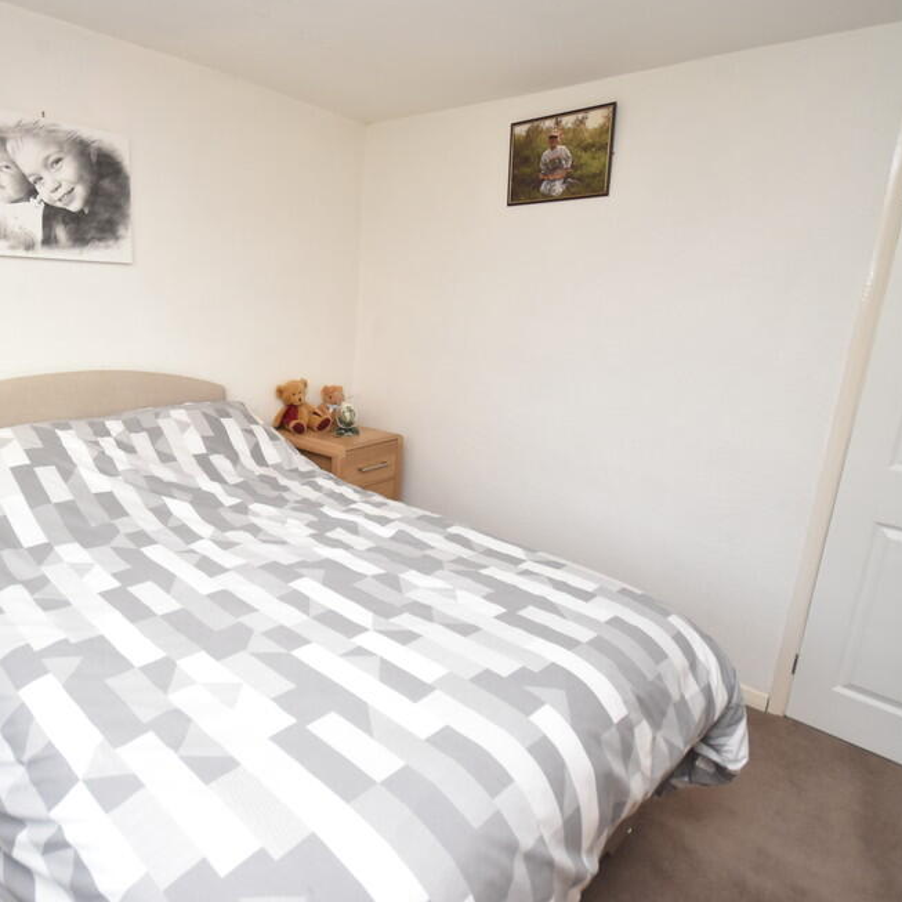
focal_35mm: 20
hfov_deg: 73.1
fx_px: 590
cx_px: 320
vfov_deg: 74.8
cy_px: 434
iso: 800
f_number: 4.5
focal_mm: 10
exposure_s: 1/160
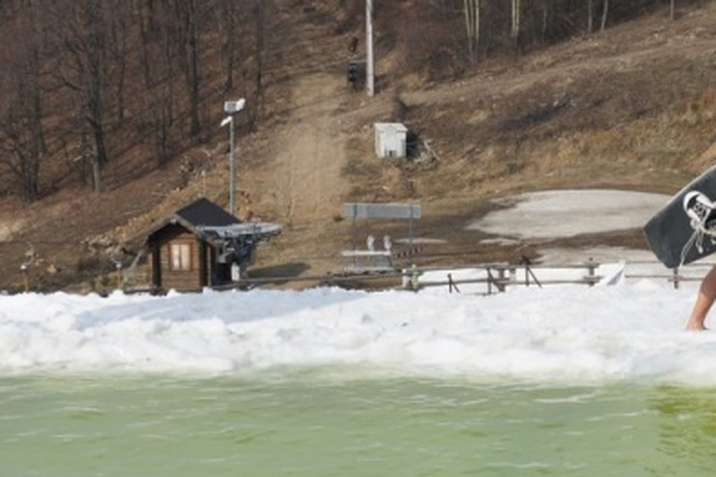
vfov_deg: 8.2
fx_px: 3320
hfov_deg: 12.3
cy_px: 157
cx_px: 566
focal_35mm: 167
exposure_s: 1/500
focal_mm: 55
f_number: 9
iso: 200
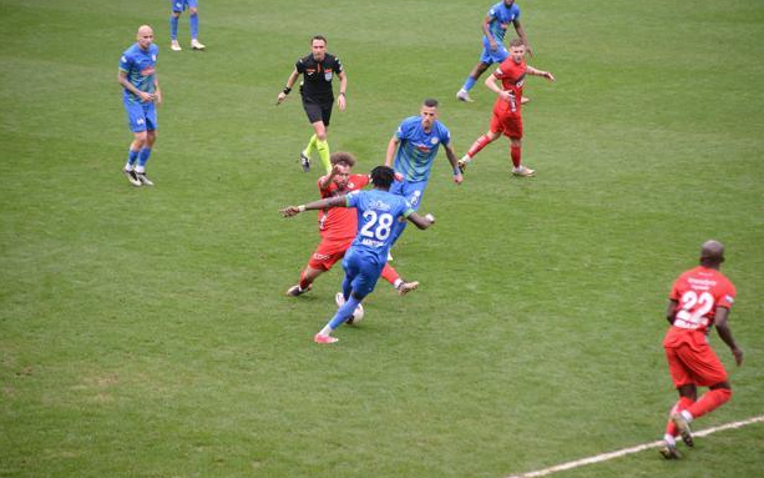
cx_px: 382
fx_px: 3727
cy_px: 248
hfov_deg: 11.7
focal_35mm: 179
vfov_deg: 7.3
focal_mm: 175
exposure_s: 1/2500
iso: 1000
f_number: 3.2
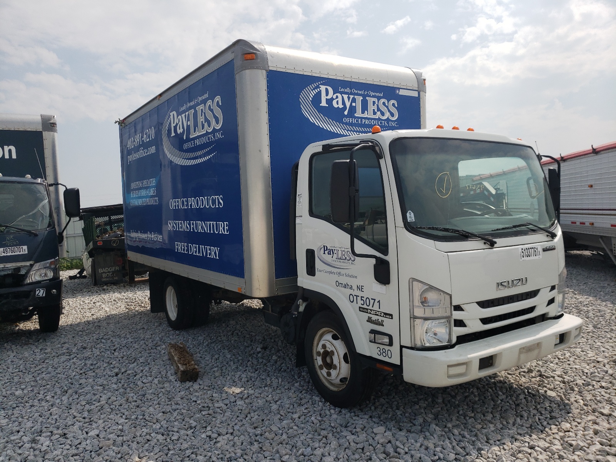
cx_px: 308
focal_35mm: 26
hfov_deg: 67.3
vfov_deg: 53.1
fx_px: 463
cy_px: 231
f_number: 1.5
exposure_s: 1/5000
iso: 50
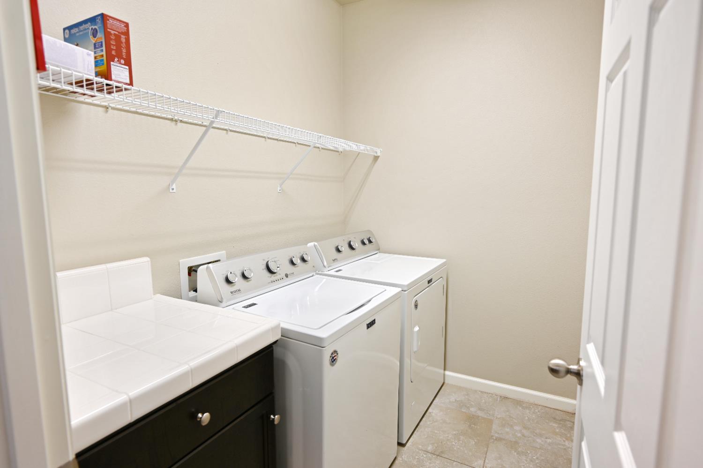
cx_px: 352
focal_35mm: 18
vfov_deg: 65.9
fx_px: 361
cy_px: 234
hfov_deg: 88.5
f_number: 4
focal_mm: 18.5
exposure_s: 1/10
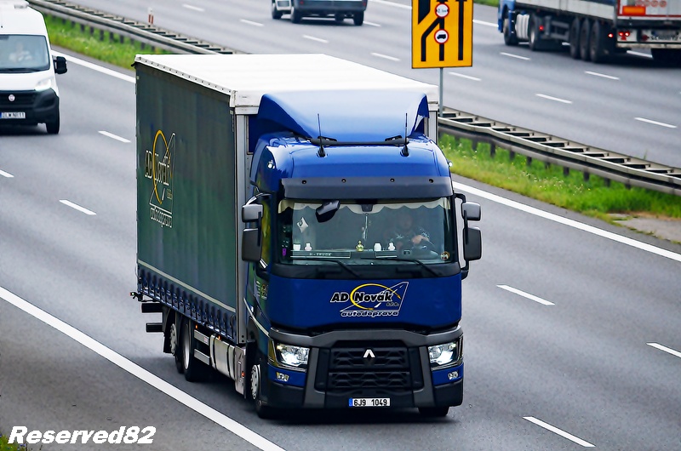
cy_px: 226
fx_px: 7646
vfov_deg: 3.4
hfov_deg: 5.1
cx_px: 340
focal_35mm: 405
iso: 320
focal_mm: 270
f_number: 6.3
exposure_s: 1/400
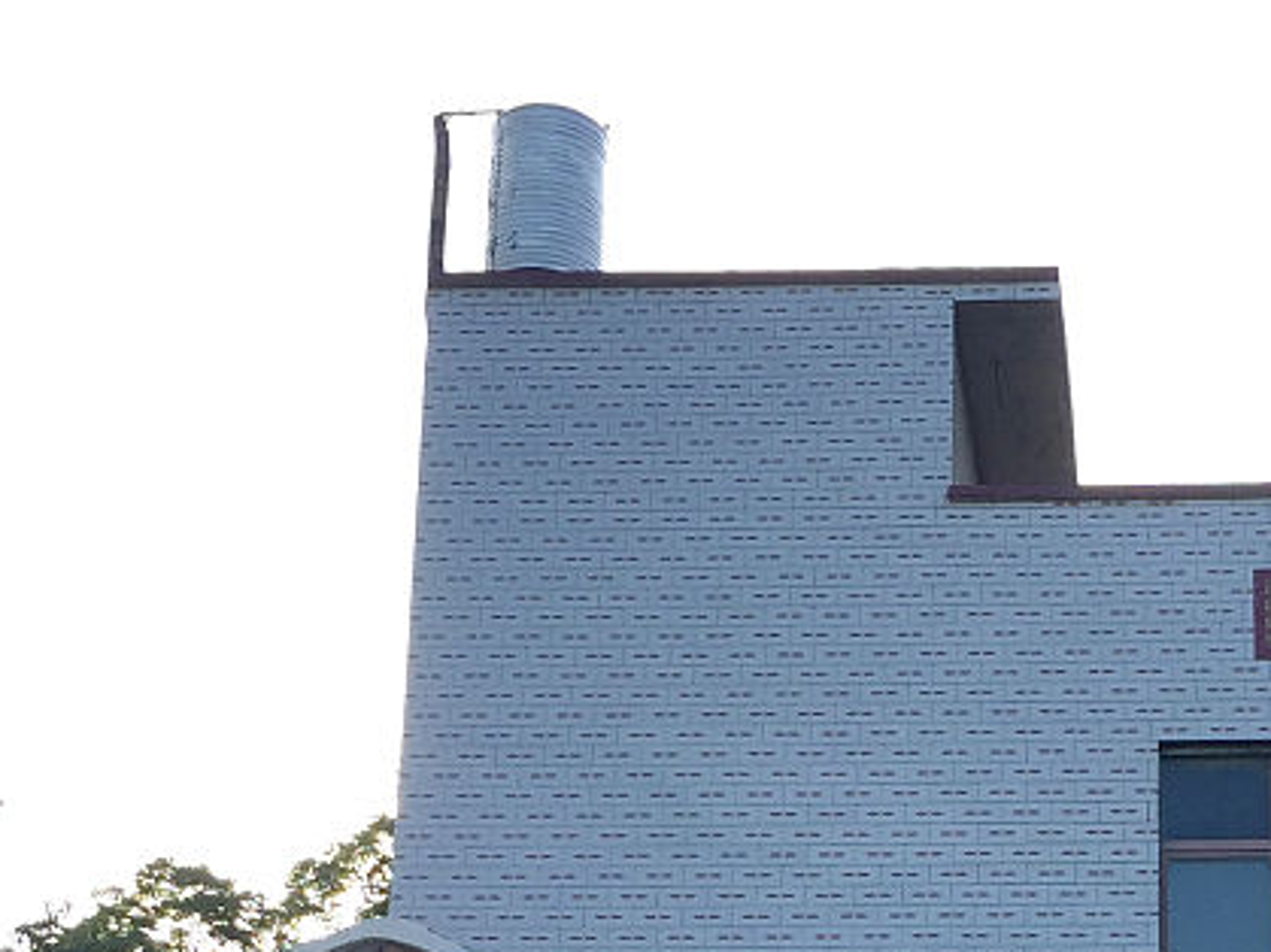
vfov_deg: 16.9
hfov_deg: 23.0
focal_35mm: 83
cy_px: 1167
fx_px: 3047
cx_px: 1131
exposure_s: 1/565
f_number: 2.2
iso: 32
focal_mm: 4.15
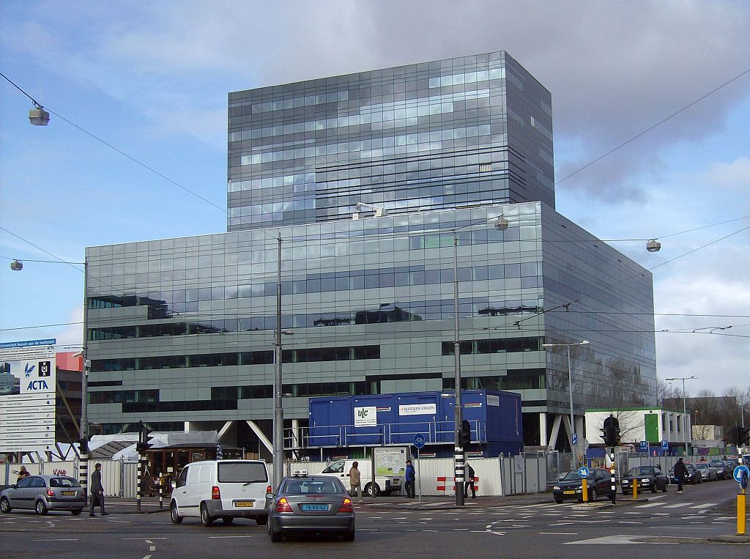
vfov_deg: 26.0
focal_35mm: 56
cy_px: 280
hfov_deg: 34.4
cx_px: 375
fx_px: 1210
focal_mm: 9.3
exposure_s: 1/580
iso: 100
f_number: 5.6
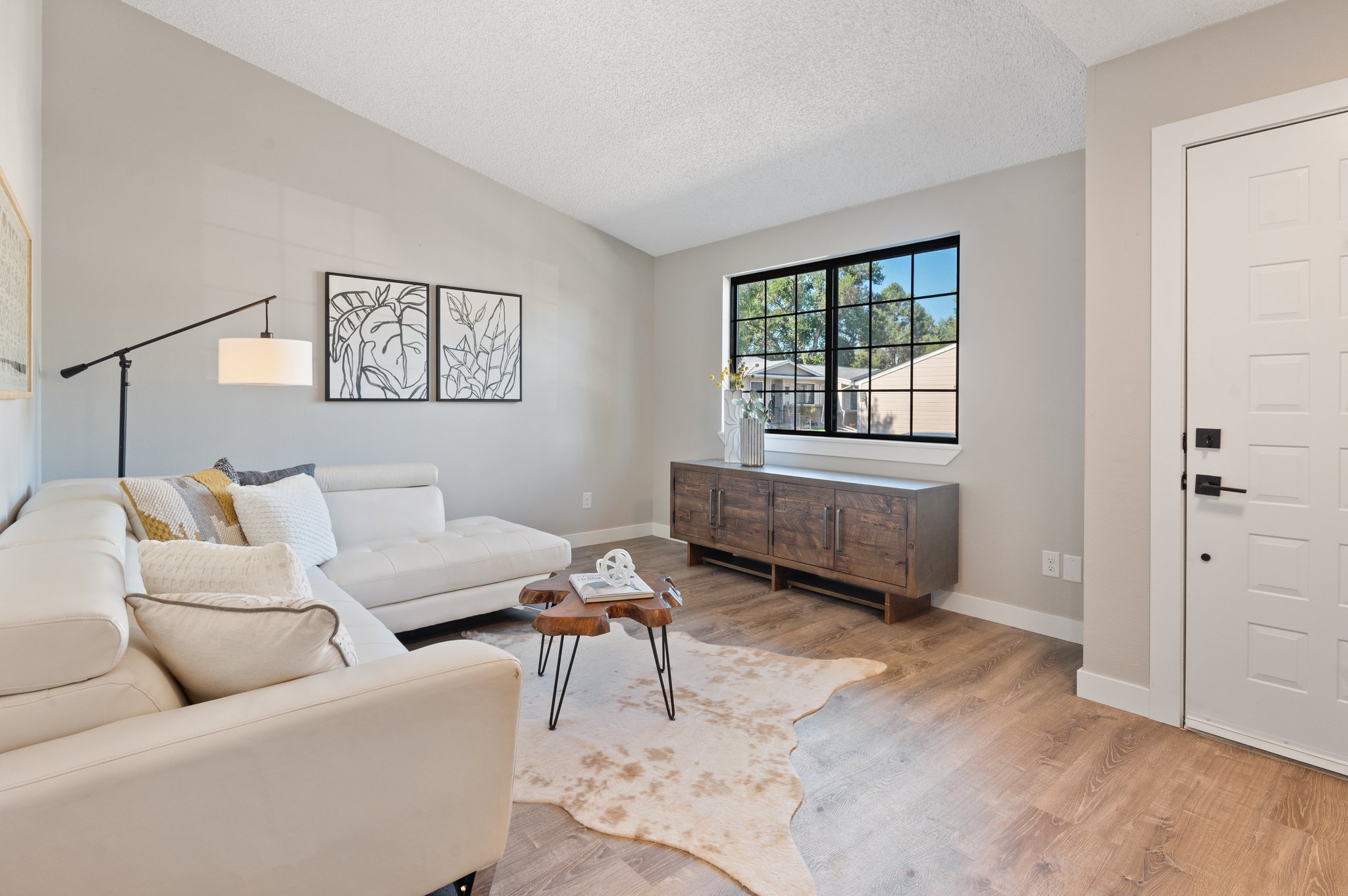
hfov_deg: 93.3
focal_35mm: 17
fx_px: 636
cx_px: 674
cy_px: 448
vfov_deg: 70.3
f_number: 8
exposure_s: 1/15
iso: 800
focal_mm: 17
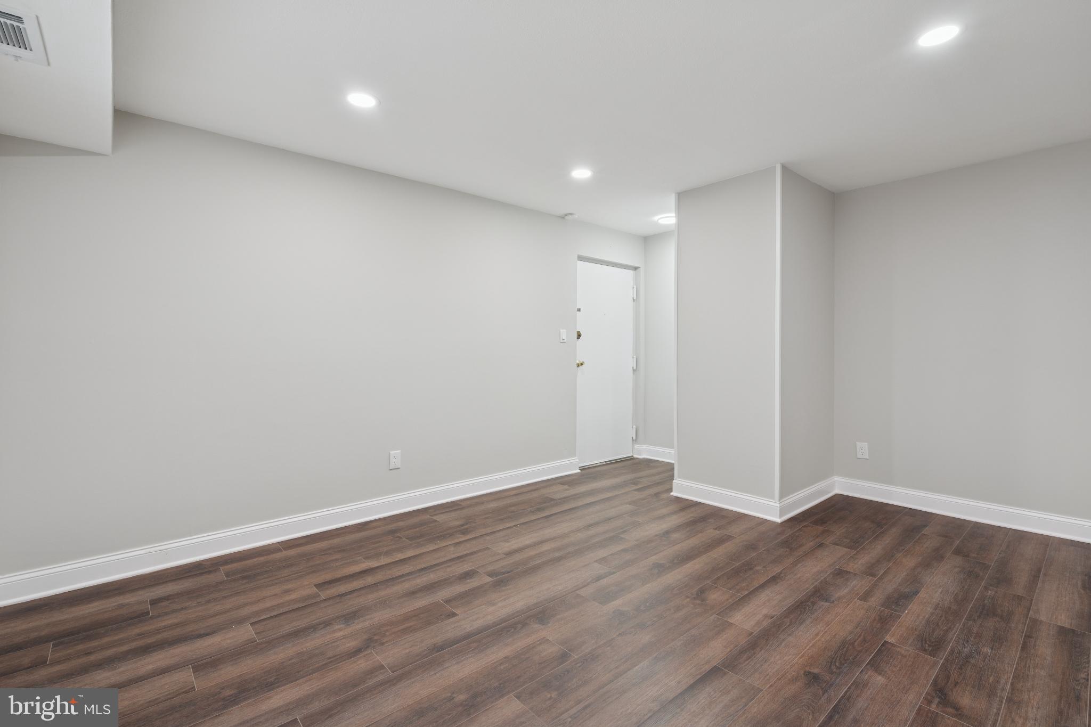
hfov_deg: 96.7
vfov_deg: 73.7
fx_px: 485
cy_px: 364
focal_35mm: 16
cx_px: 546
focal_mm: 16
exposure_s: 1/5
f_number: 8
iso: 200
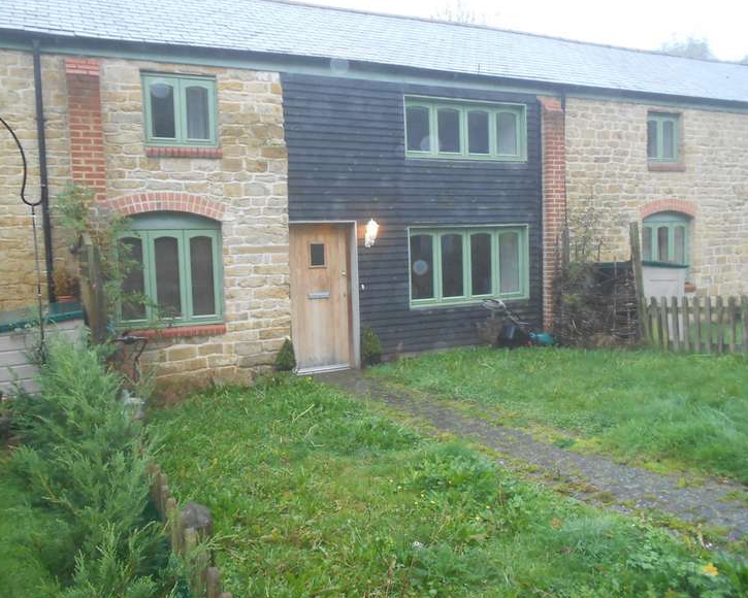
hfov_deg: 62.2
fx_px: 620
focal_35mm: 28
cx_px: 371
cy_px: 291
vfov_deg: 51.5
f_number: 3.2
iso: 160
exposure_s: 1/30
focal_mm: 4.6
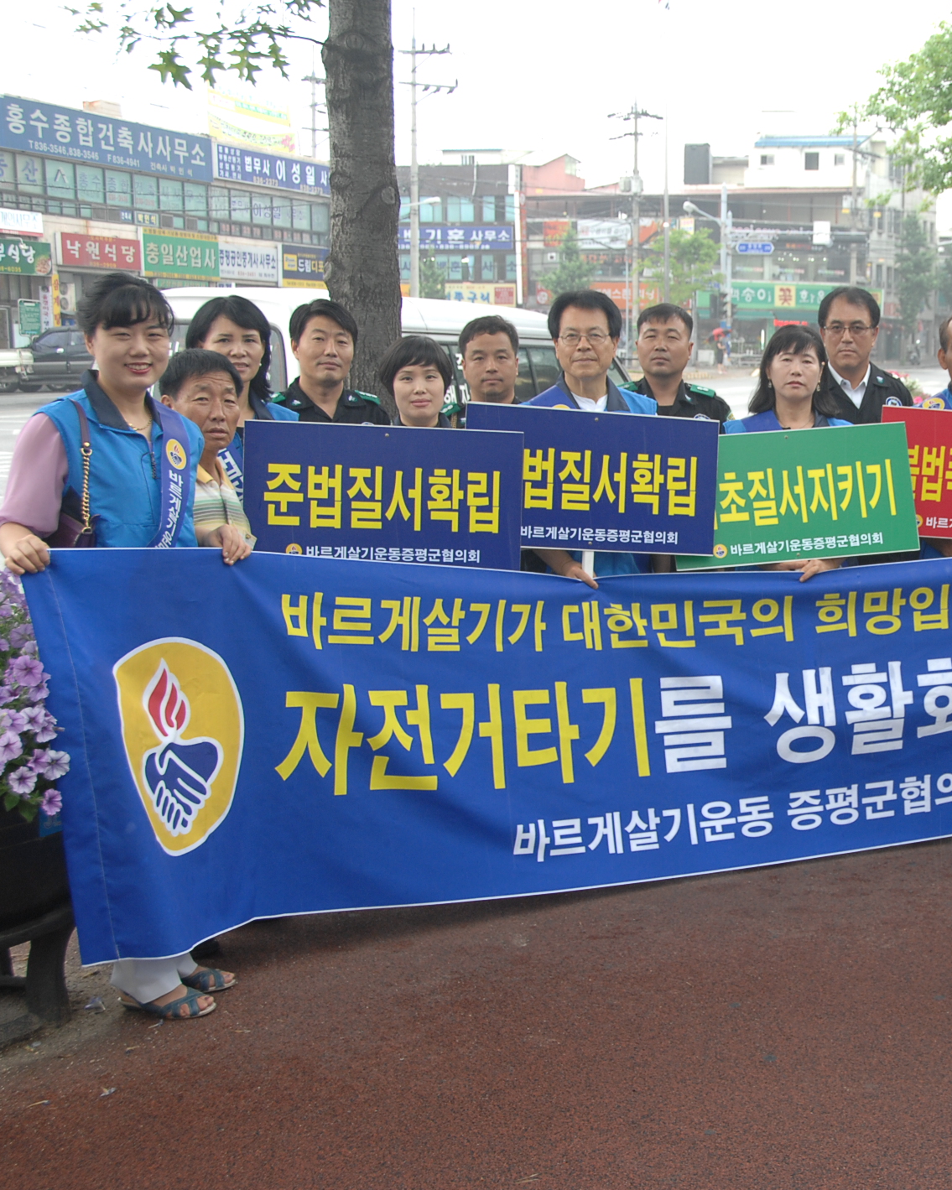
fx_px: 1796
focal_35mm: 51
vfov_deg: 36.7
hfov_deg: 28.6
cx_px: 852
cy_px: 595
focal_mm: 24
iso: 250
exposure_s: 1/80
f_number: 4.2
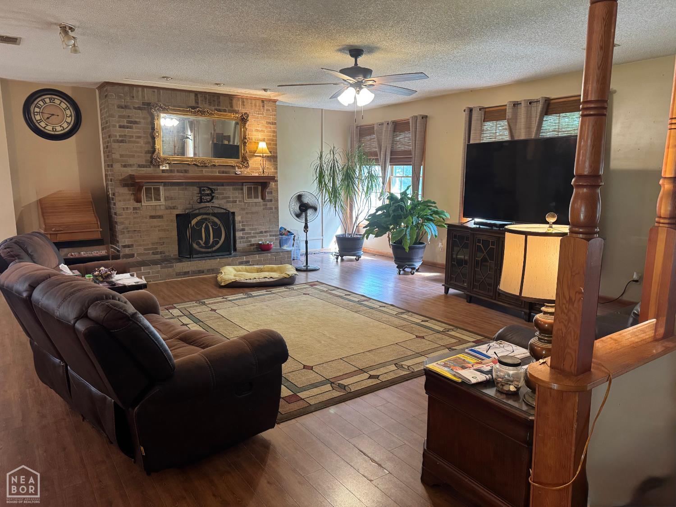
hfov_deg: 71.6
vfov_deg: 56.8
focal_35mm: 24
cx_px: 338
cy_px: 254
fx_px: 469
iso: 400
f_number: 1.78
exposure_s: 1/60
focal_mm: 6.76
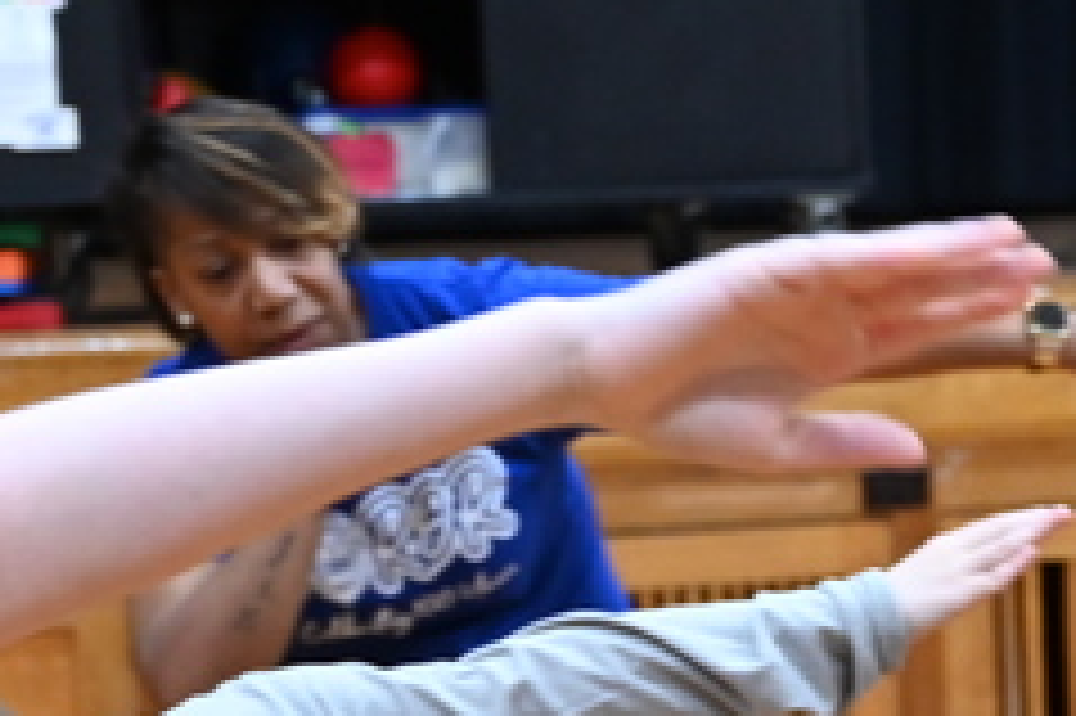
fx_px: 5764
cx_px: 1279
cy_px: 1042
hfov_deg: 10.5
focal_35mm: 193
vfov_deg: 7.0
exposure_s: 1/125
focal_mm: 45
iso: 2800
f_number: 4
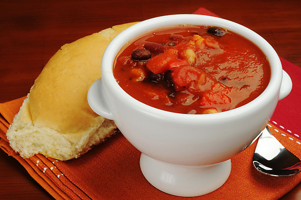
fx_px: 626
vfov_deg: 18.1
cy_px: 100
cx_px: 150
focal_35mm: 75
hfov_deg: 27.0
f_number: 22
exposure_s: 1/125
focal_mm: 50
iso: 200
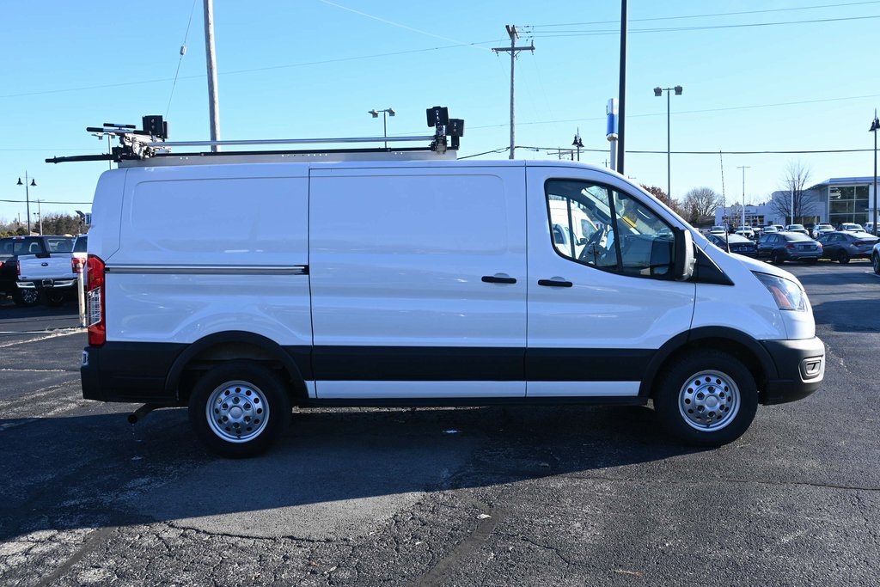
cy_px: 294
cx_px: 440
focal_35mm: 33
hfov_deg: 57.2
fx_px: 807
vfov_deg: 40.0
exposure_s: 1/250
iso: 125
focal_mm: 22
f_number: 5.6
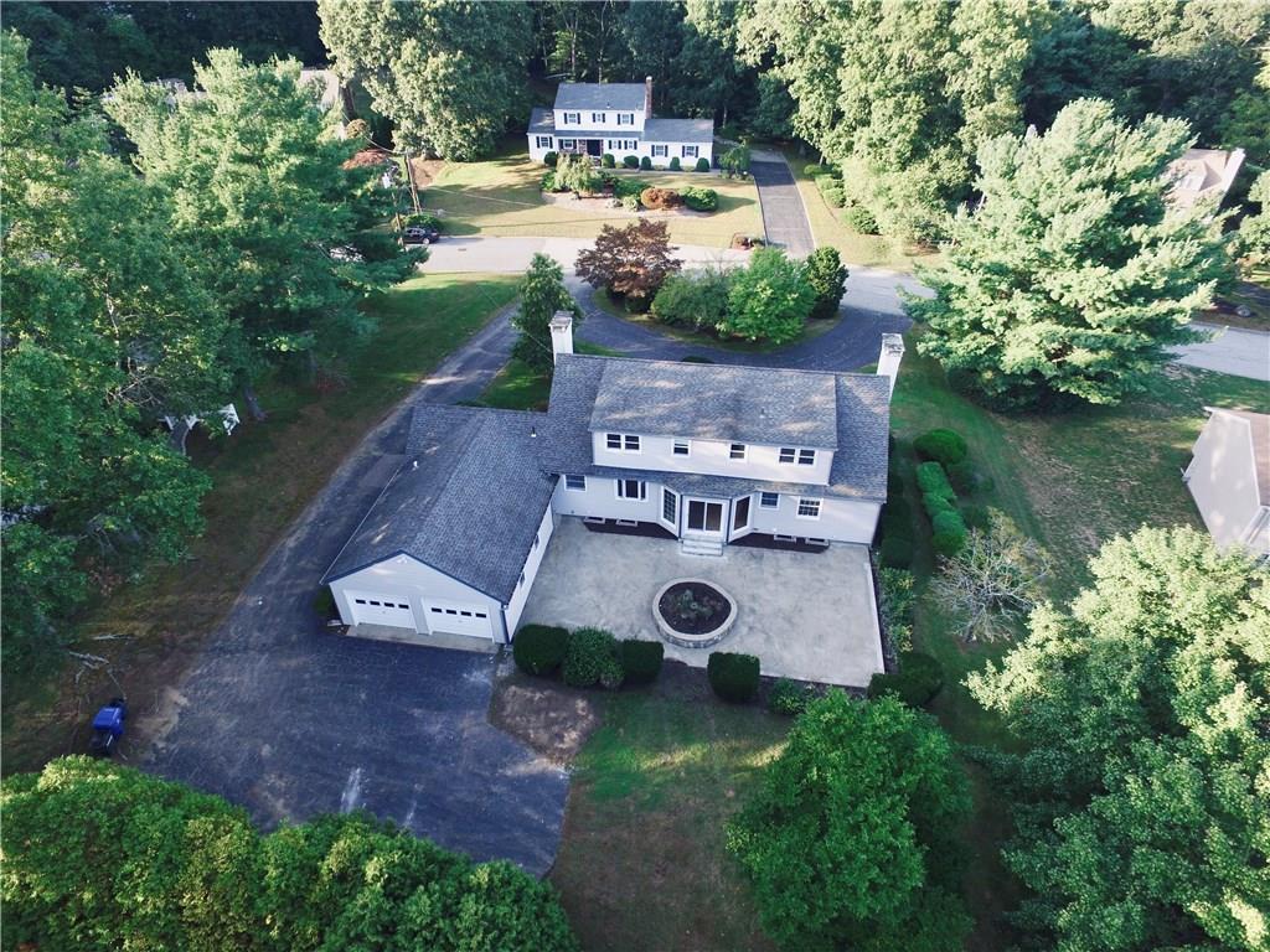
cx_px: 635
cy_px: 476
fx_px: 734
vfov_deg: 66.0
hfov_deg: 81.7
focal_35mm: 20
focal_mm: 3.61
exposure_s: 1/200
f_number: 2.8
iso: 100
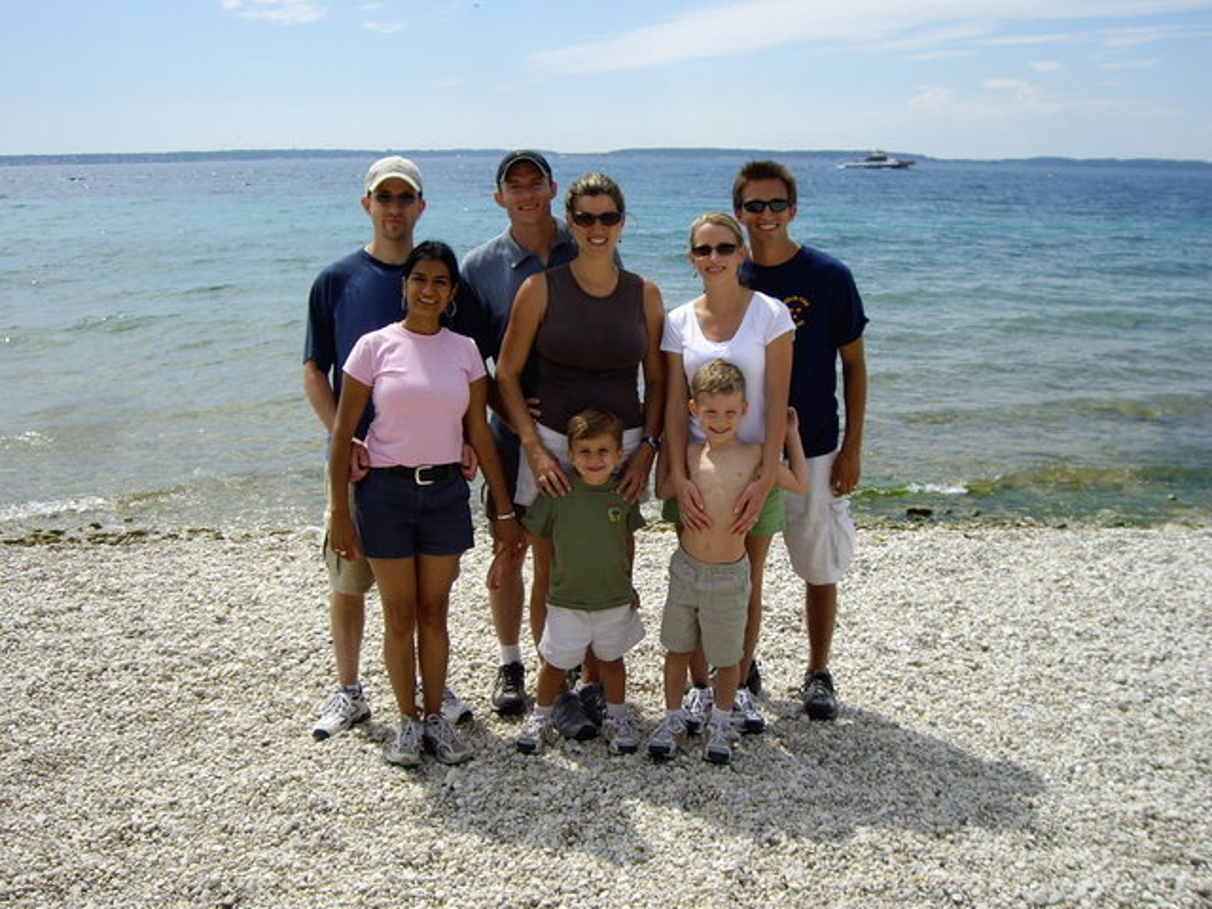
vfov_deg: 37.7
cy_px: 454
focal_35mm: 38
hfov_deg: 49.0
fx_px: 1330
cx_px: 606
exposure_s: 1/500
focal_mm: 6.2
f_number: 4.3
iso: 50
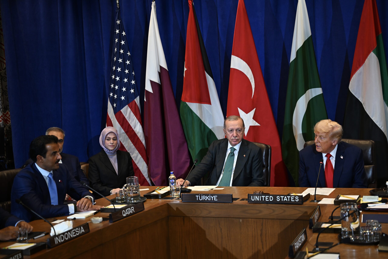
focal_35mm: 70
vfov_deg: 19.5
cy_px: 130
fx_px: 754
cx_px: 194
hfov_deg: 28.8
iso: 1000
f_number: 2.8
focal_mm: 70
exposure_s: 1/400
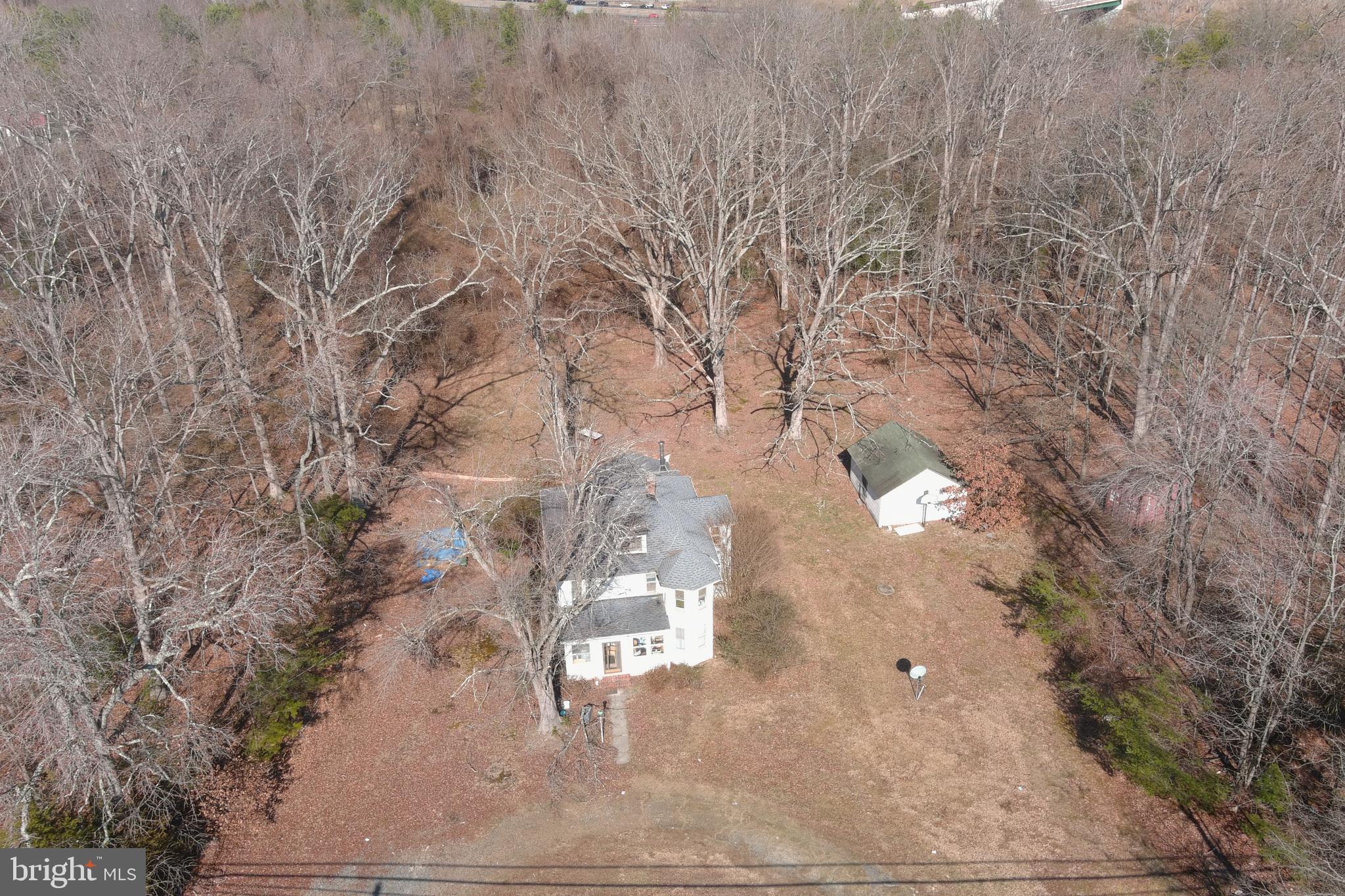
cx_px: 672
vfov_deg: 45.0
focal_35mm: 29
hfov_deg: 63.7
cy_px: 448
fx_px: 1083
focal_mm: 10.57
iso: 100
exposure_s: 1/80
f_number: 9
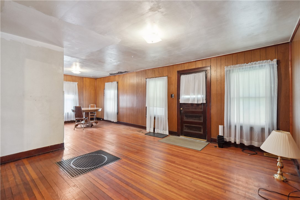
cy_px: 100
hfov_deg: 96.7
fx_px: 133
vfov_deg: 73.7
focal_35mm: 16
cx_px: 150
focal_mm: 16
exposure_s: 1/30
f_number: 2.8
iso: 320
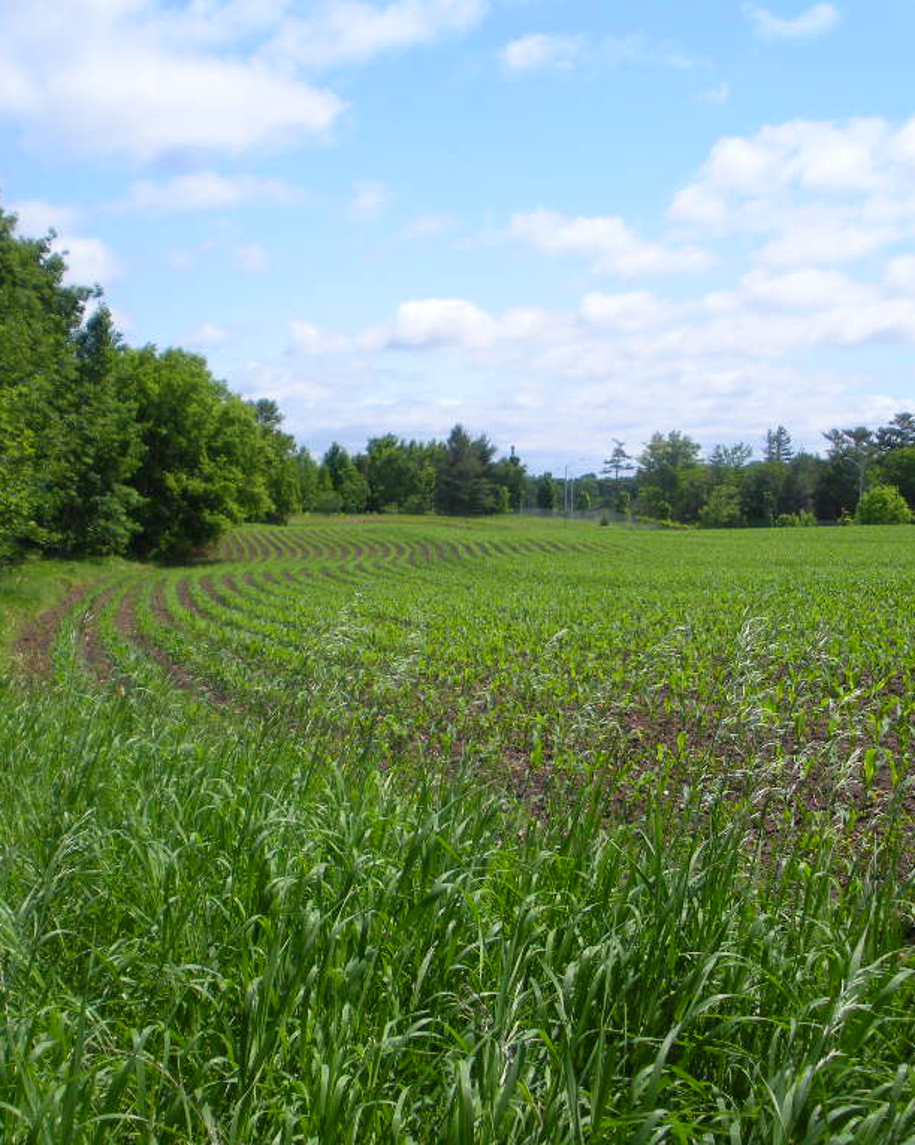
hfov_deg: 32.1
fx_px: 1592
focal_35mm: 47
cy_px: 572
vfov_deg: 39.6
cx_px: 459
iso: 64
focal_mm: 6.3
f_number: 3.5
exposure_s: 1/782
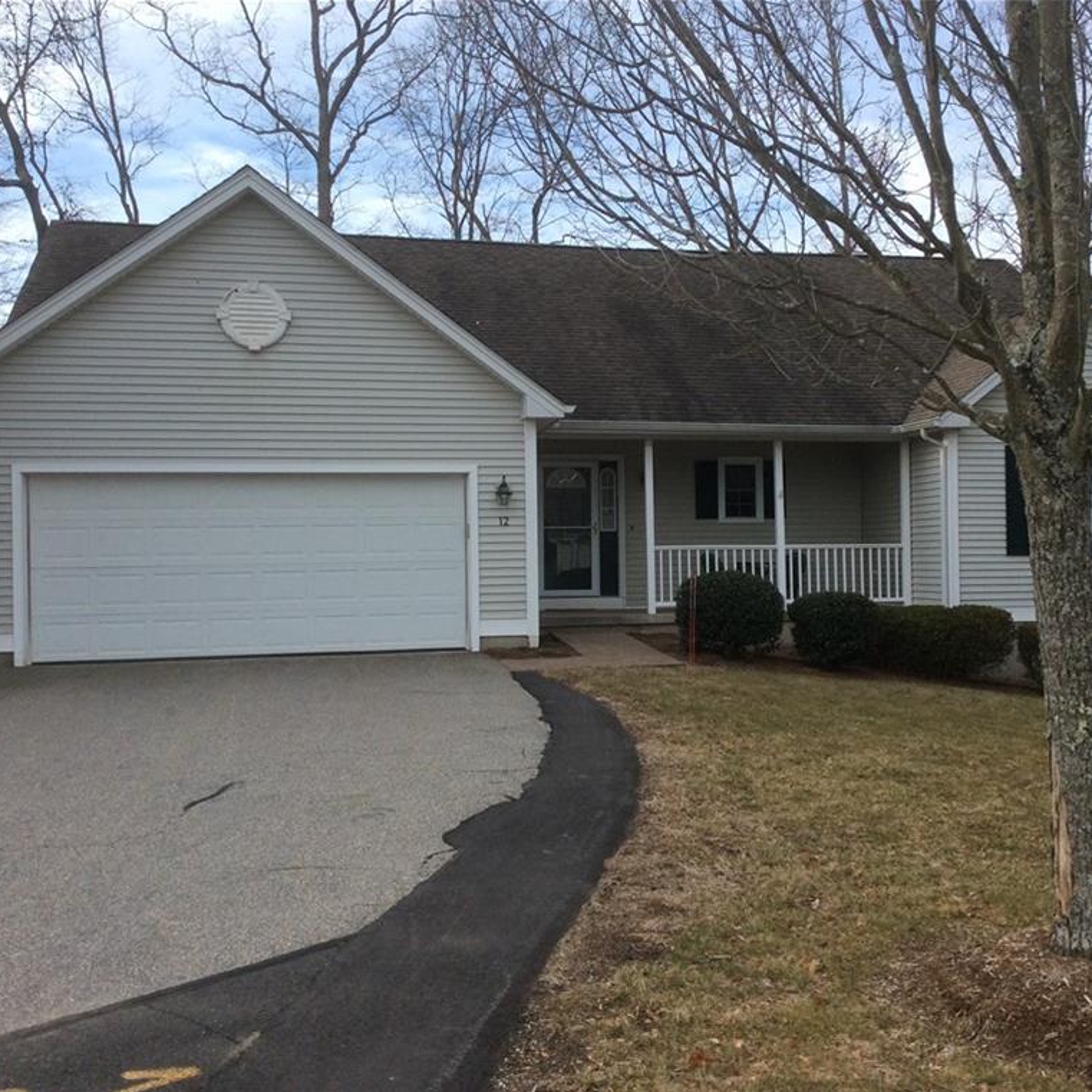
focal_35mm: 38
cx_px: 626
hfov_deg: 43.7
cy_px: 547
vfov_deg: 43.9
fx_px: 1356
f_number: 2.4
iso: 32
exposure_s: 1/733
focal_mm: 3.3
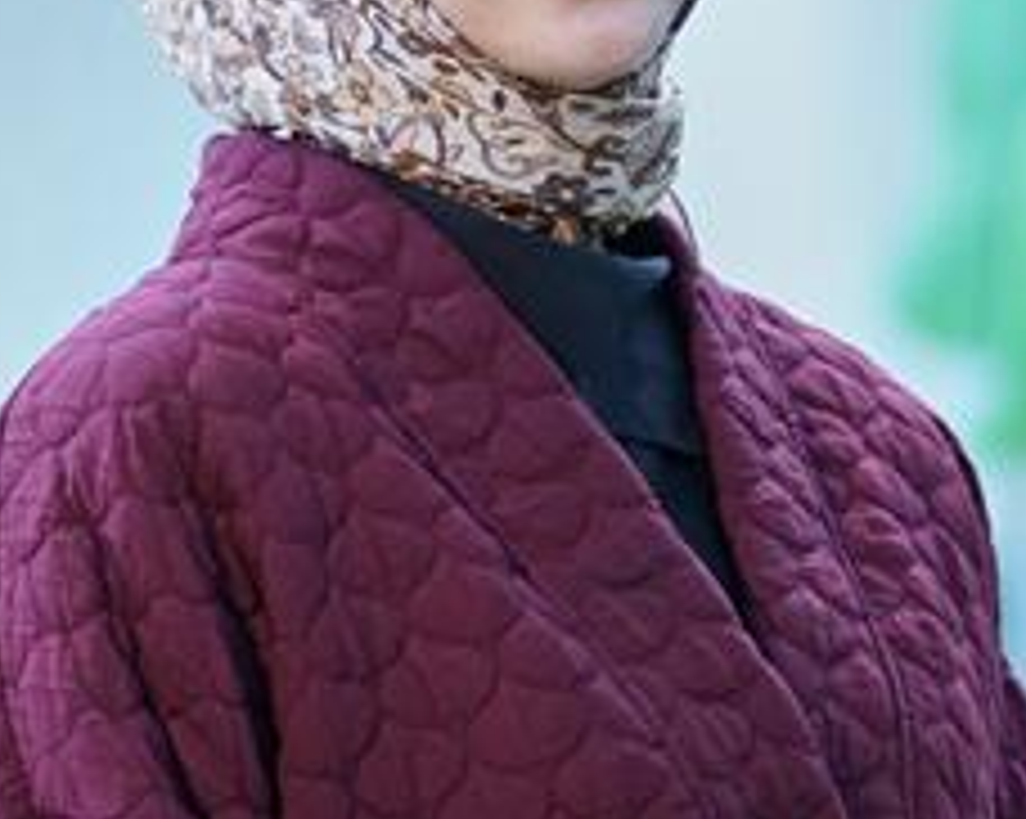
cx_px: 482
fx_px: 6675
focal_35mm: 220
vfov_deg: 7.0
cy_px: 148
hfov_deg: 8.8
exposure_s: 1/200
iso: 640
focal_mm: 115
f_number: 2.8
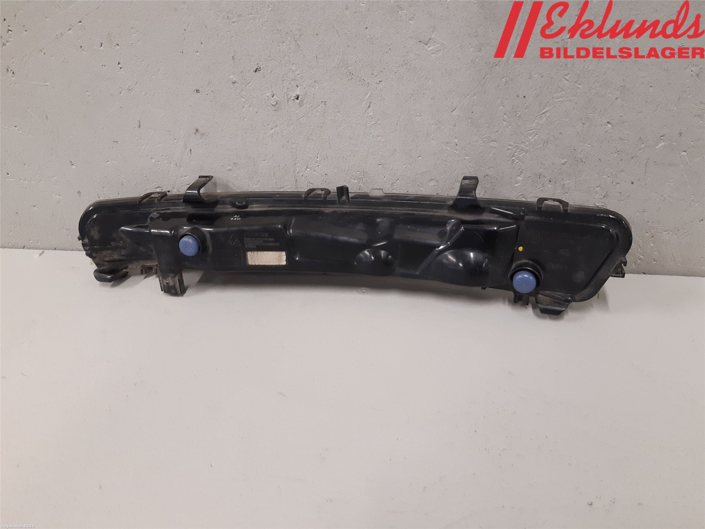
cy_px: 264
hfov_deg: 67.3
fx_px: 530
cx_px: 352
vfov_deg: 53.1
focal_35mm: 26
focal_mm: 3.93
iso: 160
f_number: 1.7
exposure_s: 1/50
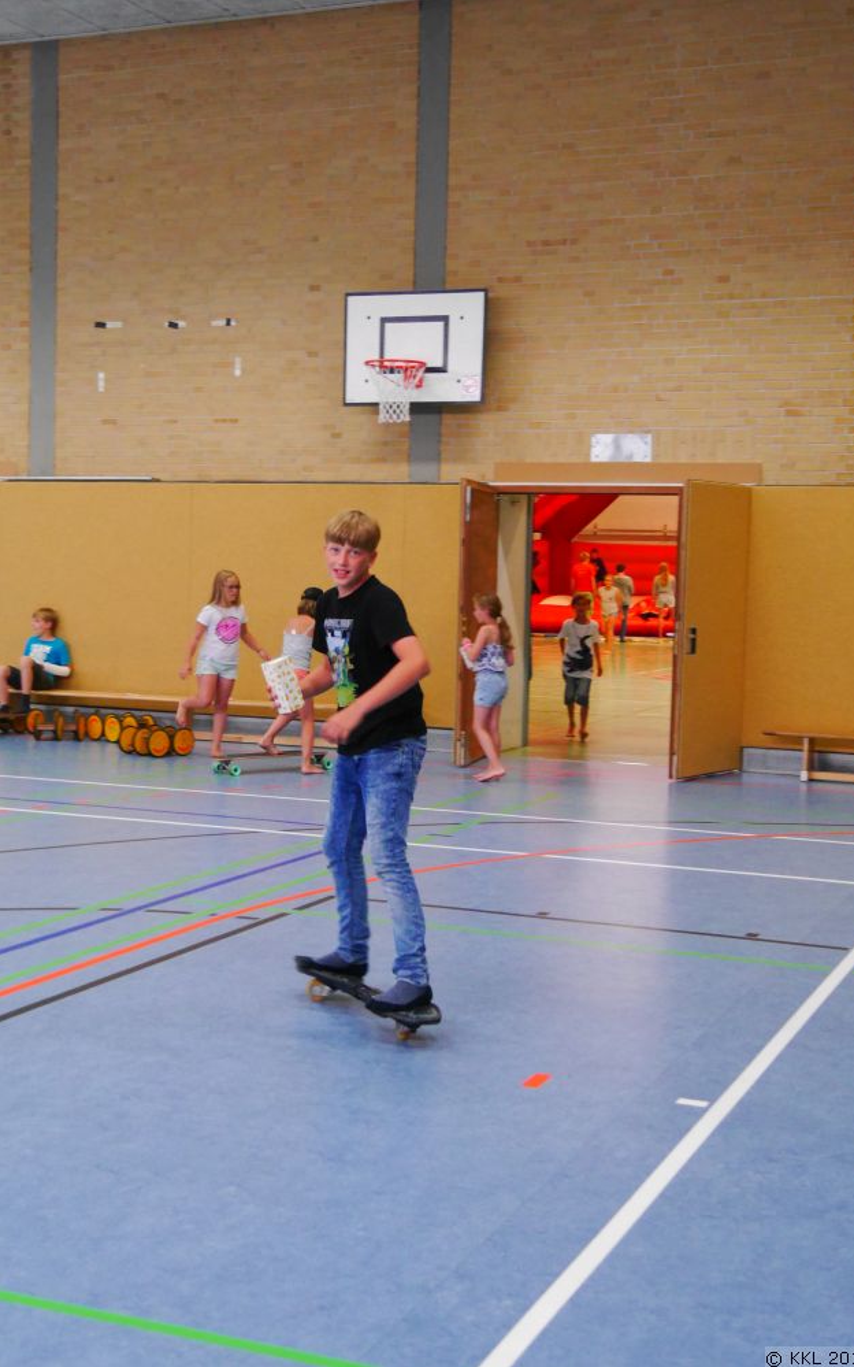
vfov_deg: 39.6
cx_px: 359
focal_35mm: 51
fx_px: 1899
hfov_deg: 25.3
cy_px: 684
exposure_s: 1/60
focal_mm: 24
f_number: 4.1
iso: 1600
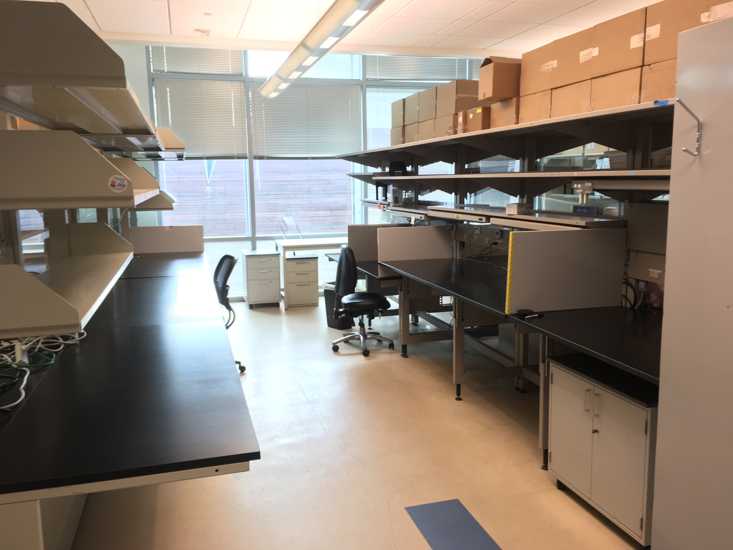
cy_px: 275
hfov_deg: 61.7
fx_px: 614
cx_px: 366
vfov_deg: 48.2
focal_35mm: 29
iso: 32
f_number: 2.2
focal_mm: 4.15
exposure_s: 1/30
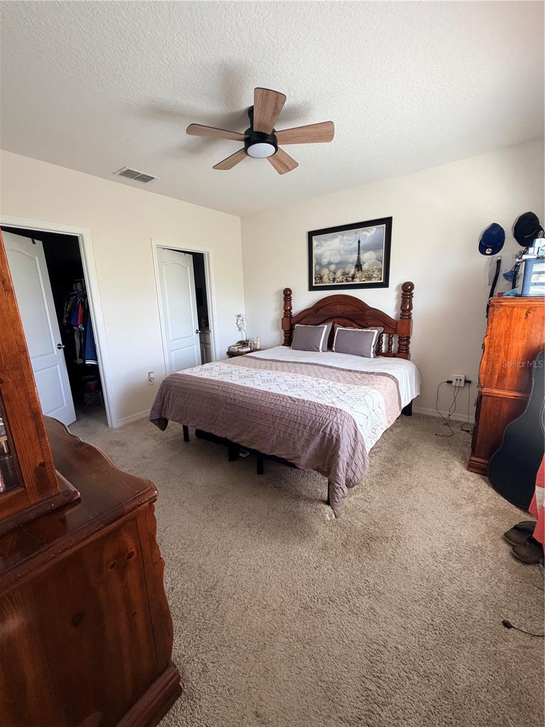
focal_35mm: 14
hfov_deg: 85.7
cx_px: 272
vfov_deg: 102.1
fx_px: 294
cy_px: 364
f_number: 2.2
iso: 320
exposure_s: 1/121
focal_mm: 2.22
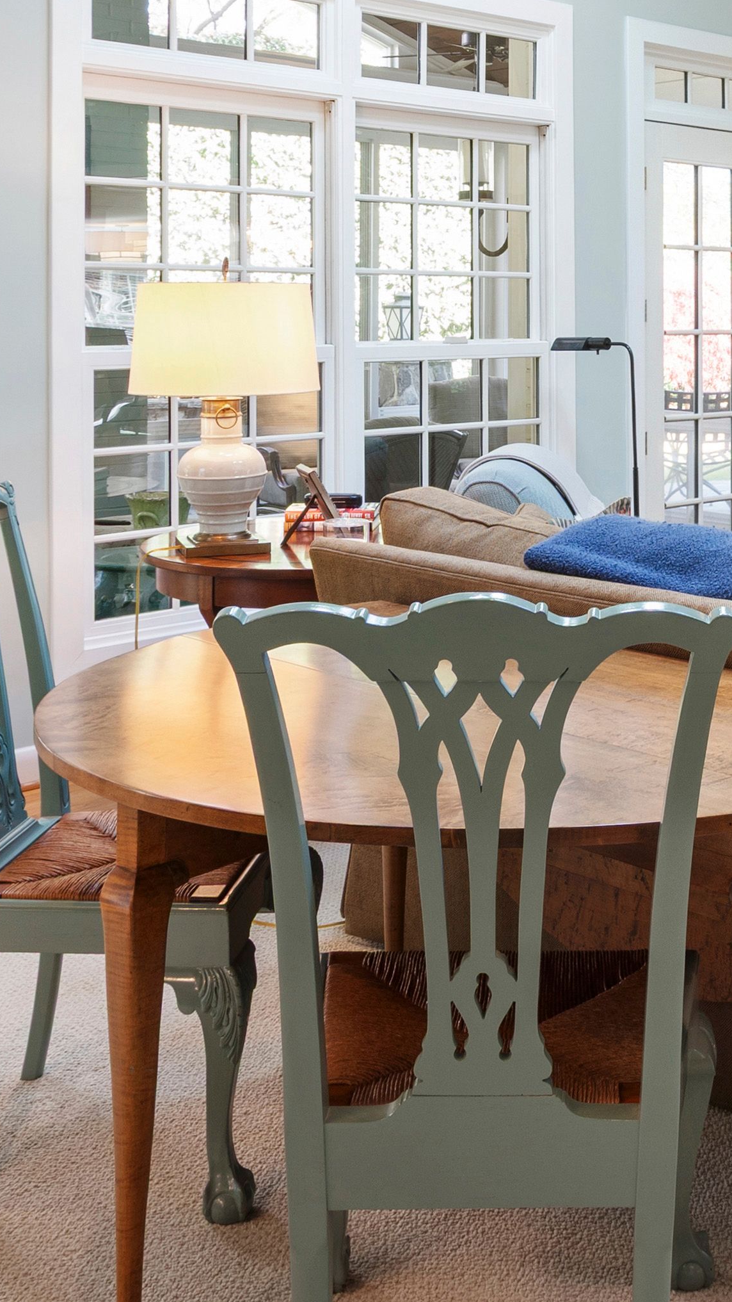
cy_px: 305
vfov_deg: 45.5
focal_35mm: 43
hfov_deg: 26.7
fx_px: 1483
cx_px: 676
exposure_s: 1
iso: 100
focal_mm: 10
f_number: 8
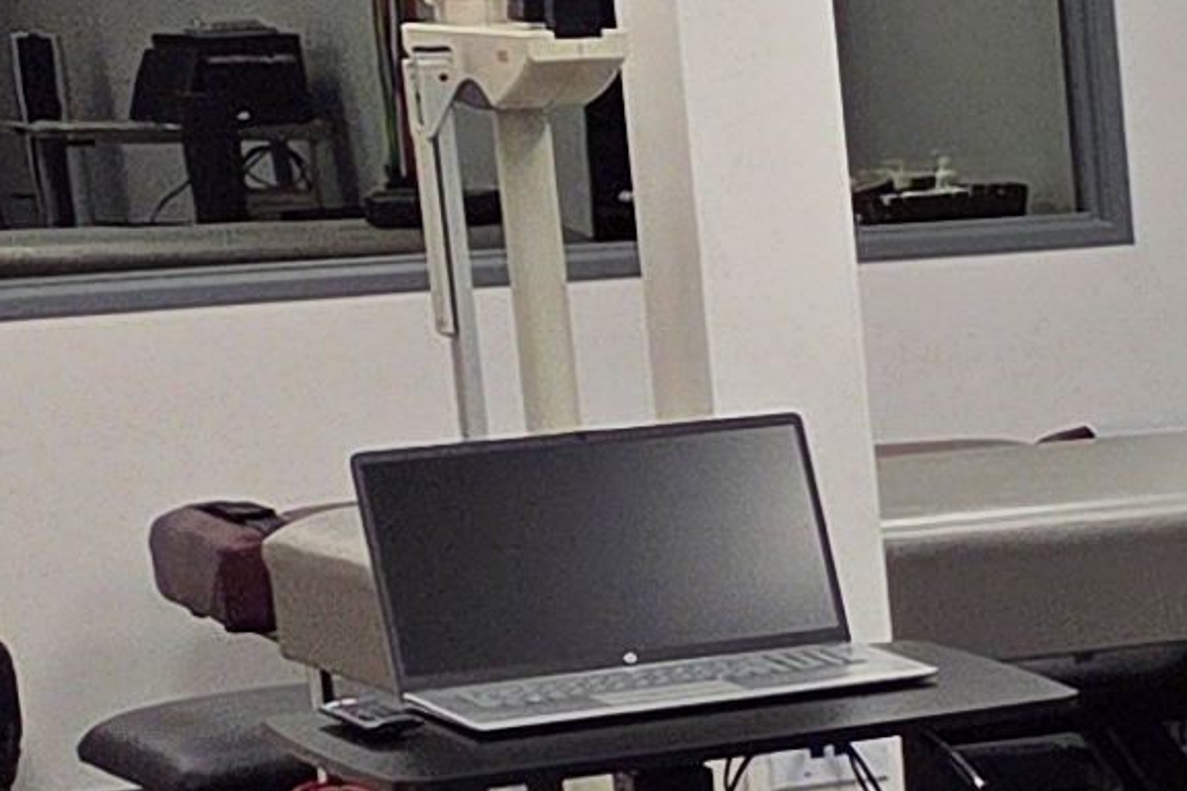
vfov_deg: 8.3
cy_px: 519
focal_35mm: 166
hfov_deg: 9.5
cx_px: 3623
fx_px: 5473
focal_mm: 5.4
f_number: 1.8
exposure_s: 1/60
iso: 25
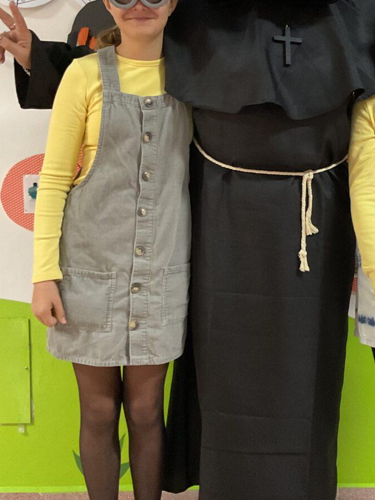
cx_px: 289
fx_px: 751
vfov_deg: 36.8
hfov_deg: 27.6
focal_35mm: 52
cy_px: 218
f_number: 1.8
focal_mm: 3
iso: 250
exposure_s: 1/25
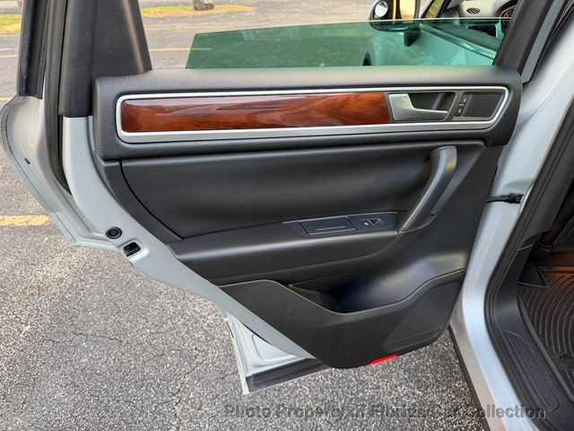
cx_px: 287
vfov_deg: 56.8
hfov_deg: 71.6
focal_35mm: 24
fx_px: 398
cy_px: 216
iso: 160
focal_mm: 6.76
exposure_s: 1/121
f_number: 1.78
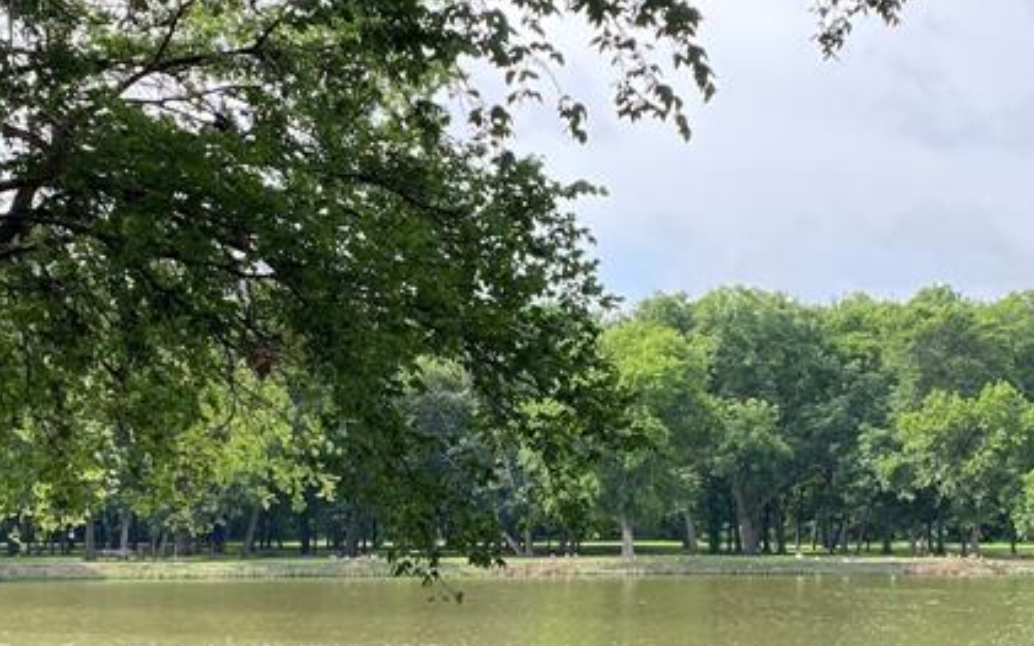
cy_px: 486
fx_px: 1888
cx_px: 479
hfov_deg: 30.6
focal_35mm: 67
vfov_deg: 19.3
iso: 32
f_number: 1.8
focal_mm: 4.25
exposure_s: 1/552
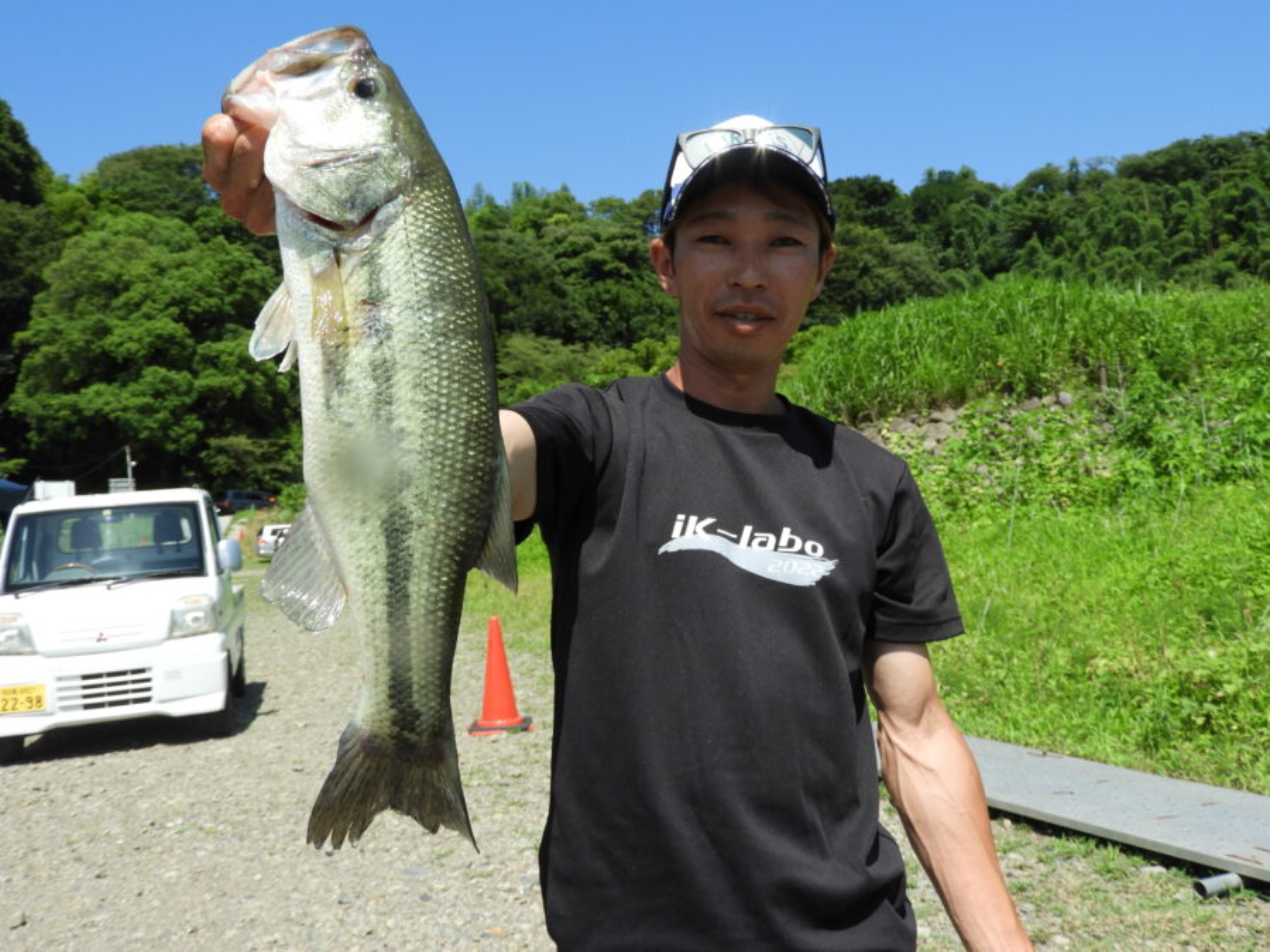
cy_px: 476
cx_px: 635
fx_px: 1211
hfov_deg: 55.4
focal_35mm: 33
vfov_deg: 42.9
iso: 100
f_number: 3.6
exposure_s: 1/800
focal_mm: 5.9
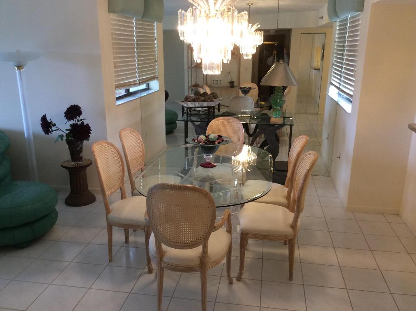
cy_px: 156
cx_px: 208
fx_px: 384
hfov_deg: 56.9
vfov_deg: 44.1
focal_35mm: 32
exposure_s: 1/24
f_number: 2.4
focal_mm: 3.3
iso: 80
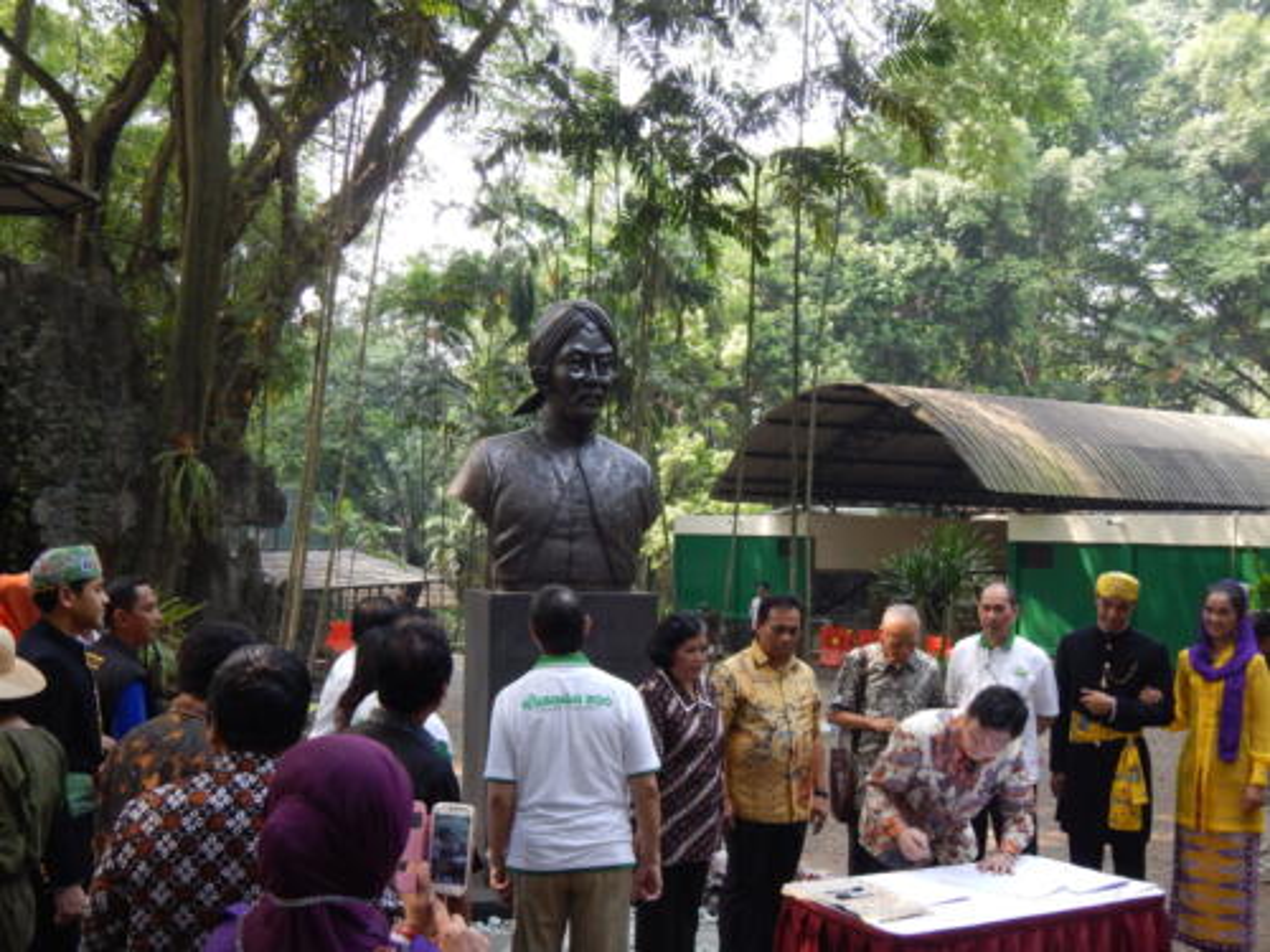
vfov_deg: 36.8
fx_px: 1431
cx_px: 635
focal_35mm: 39
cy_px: 476
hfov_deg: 47.9
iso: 125
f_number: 4
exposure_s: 1/50
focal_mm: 7
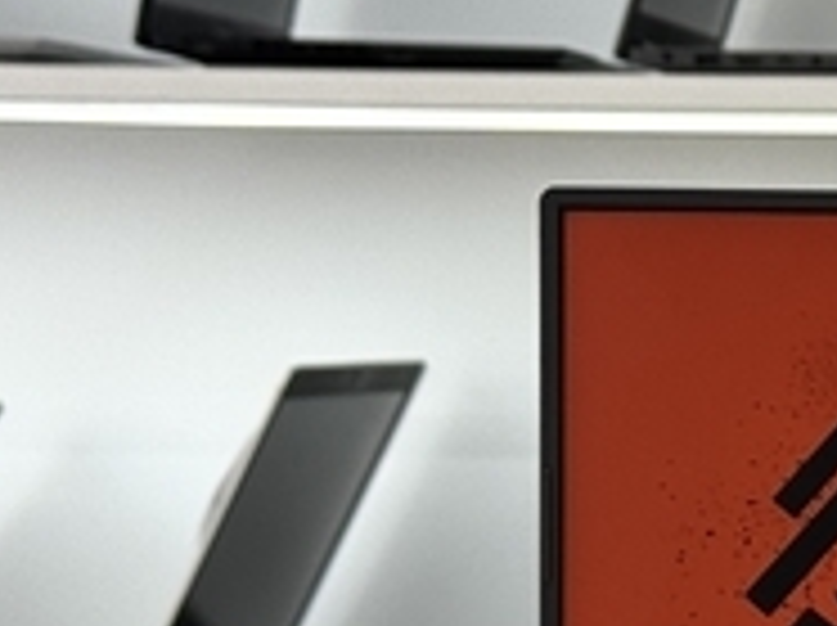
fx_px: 4999
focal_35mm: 207
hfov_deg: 9.2
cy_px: 811
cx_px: 1382
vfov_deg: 7.1
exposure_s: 1/161
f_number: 1.78
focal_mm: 6.76
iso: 64
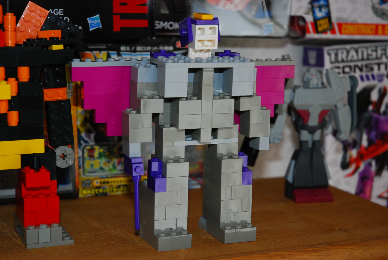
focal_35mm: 78
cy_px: 130
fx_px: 842
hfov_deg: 26.0
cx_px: 194
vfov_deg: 17.5
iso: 800
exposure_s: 1/50
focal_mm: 52
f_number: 4.5
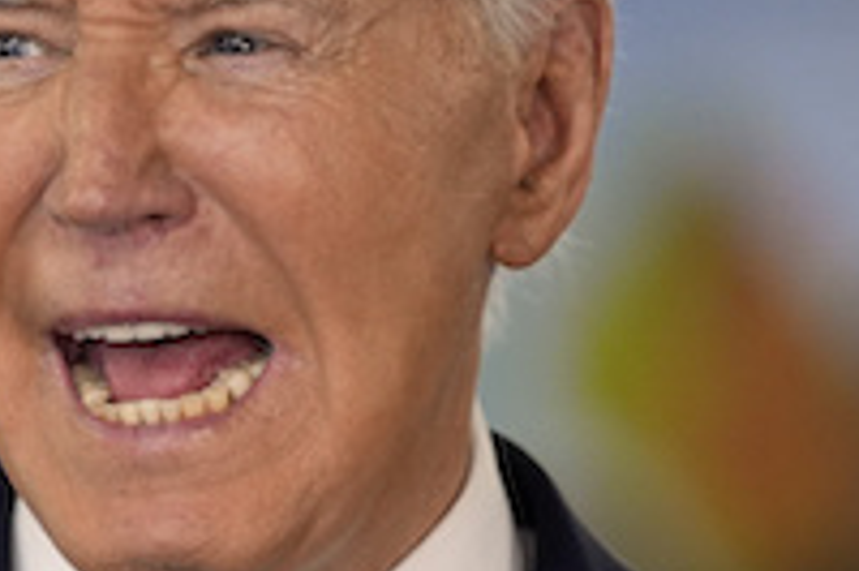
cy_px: 530
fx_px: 16689
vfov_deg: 2.0
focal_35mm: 700
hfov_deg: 2.9
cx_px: 309
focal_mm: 200
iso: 2000
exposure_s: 1/400
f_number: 2.8
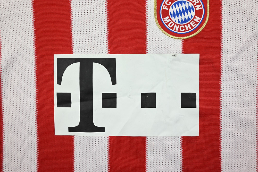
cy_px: 86
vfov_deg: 40.0
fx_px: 237
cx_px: 129
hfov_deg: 57.2
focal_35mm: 33
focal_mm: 33
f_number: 4.8
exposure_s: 1/125
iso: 200
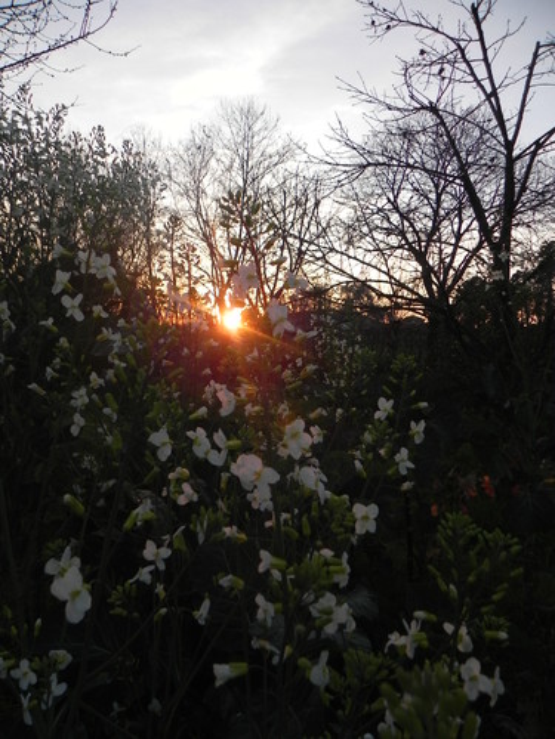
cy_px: 370
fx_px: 556
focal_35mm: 26
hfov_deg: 53.1
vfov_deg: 67.3
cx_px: 278
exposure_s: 1/340
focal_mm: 4.6
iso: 160
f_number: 2.8
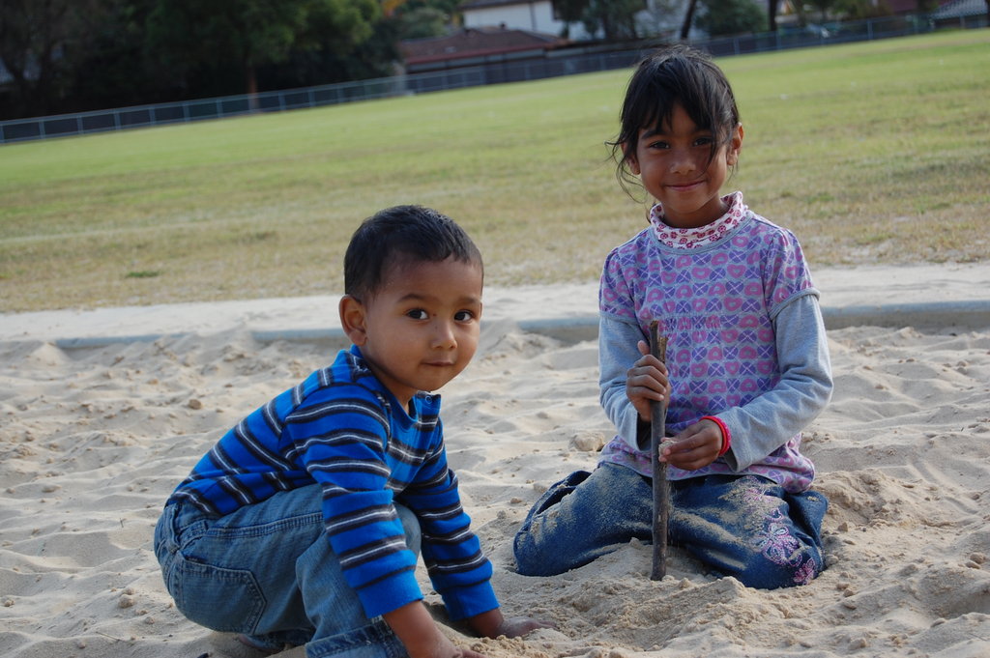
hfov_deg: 24.6
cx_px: 495
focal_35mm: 82
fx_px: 2267
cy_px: 329
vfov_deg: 16.5
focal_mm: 55
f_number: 6.3
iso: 200
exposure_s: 1/160
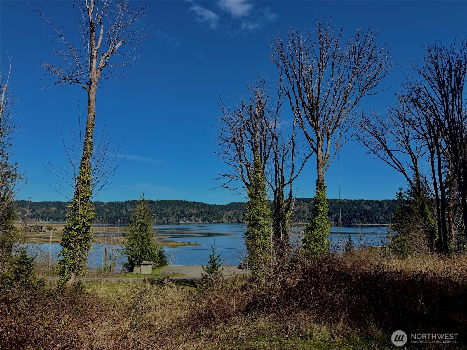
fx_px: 324
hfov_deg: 71.6
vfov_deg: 56.8
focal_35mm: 24
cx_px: 234
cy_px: 175
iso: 80
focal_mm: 6.76
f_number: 1.78
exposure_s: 1/4975
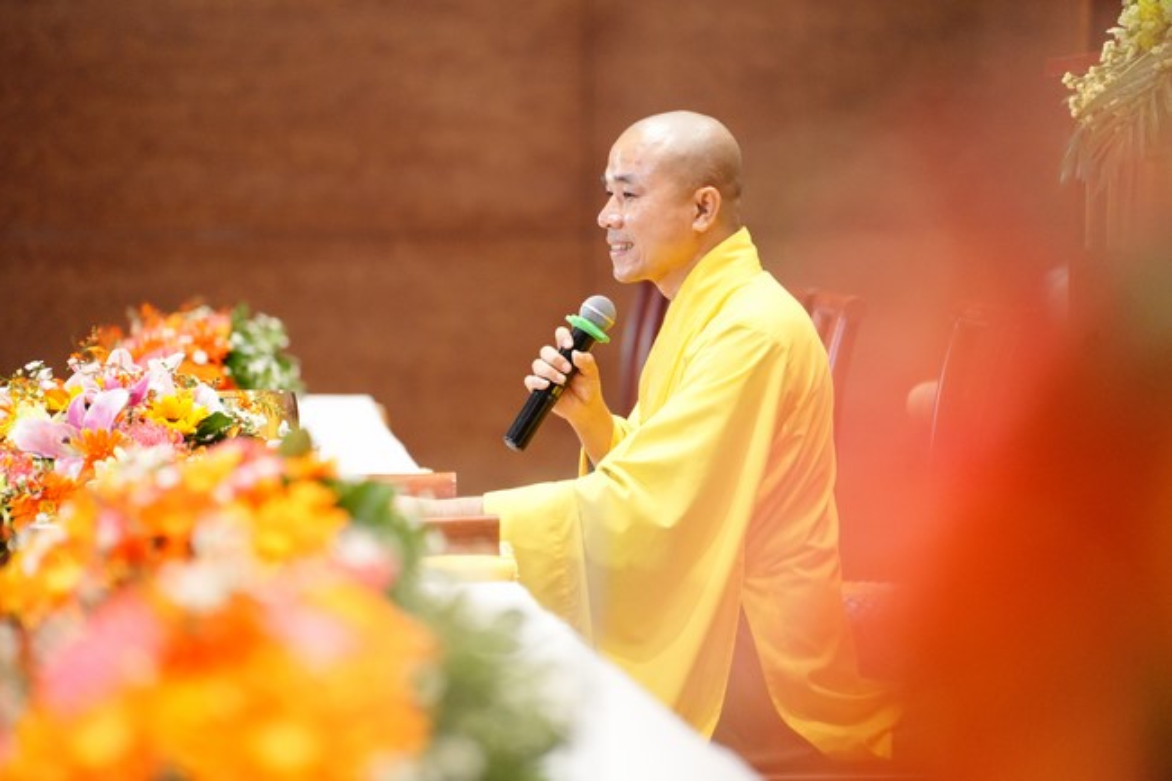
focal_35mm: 150
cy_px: 390
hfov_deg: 13.7
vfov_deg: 9.1
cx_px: 586
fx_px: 4882
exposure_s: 1/400
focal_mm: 150
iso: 8000
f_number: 2.8
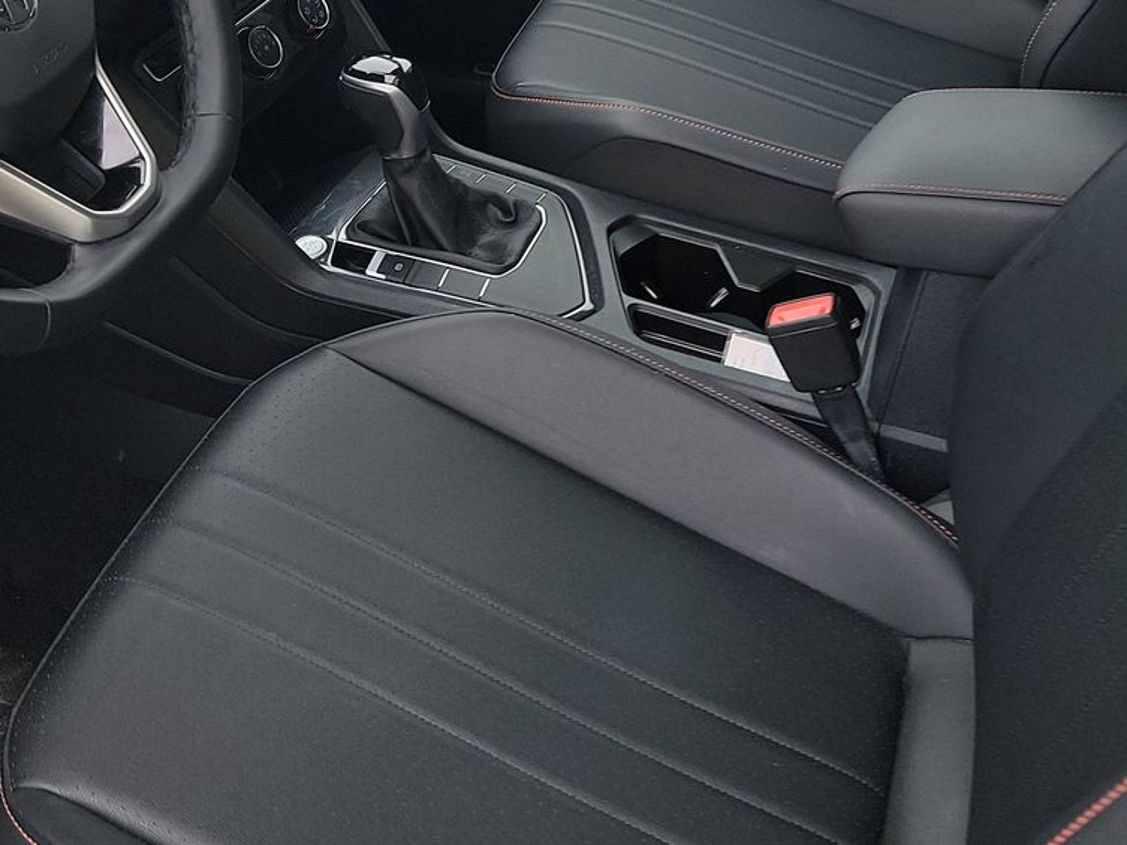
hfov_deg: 37.5
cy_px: 7
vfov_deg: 27.0
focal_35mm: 51
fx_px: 1661
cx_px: 537
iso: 93
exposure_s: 1/59
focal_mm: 6.7
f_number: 1.8
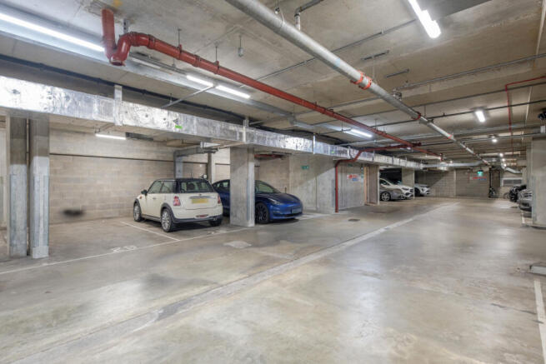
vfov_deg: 67.4
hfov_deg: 90.0
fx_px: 273
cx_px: 273
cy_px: 182
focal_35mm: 18
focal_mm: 18
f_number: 8
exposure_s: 1/6
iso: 400
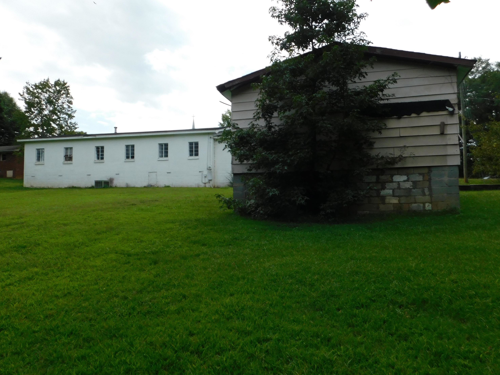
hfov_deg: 67.3
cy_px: 190
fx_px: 376
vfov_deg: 53.1
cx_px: 255
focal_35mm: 26
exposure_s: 1/1250
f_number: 3.1
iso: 125
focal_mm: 4.5
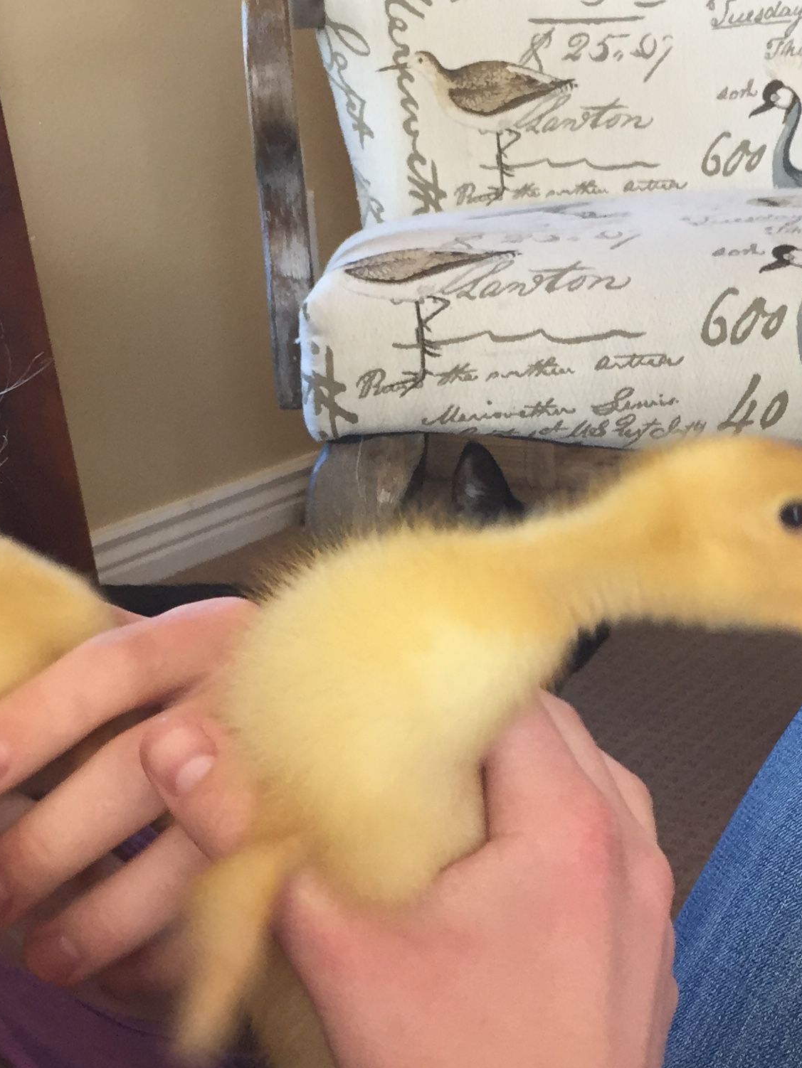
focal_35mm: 63
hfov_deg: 23.3
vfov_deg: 30.5
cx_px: 454
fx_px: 1946
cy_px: 694
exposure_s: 1/30
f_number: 2.2
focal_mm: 4.15
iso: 32
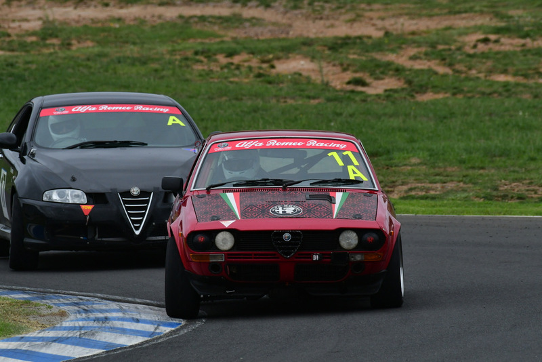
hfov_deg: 2.7
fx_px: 11295
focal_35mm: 750
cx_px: 271
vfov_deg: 1.8
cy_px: 181
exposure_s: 1/640
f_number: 11
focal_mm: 500
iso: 1000
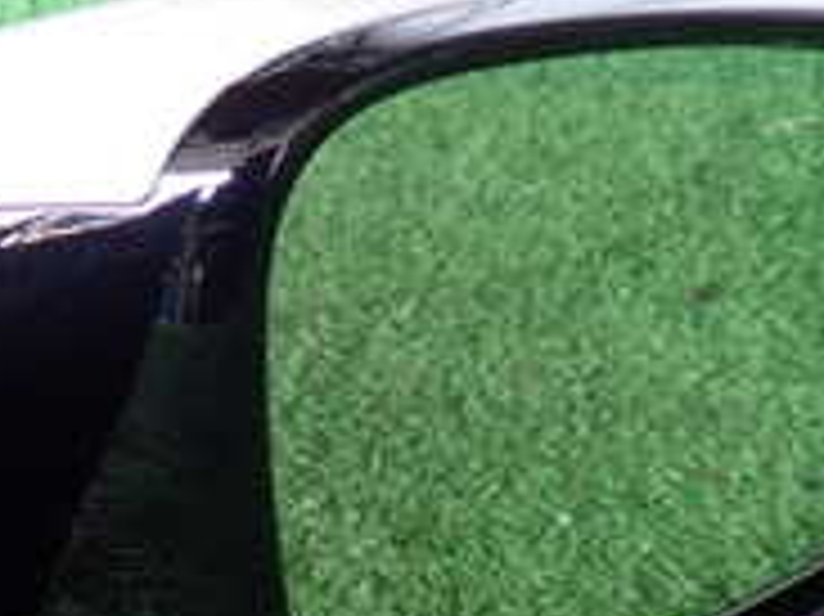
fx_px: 2807
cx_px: 18
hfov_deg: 16.4
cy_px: 580
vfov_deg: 12.4
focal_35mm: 118
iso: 200
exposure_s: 1/40
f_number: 2.5
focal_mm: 6.37
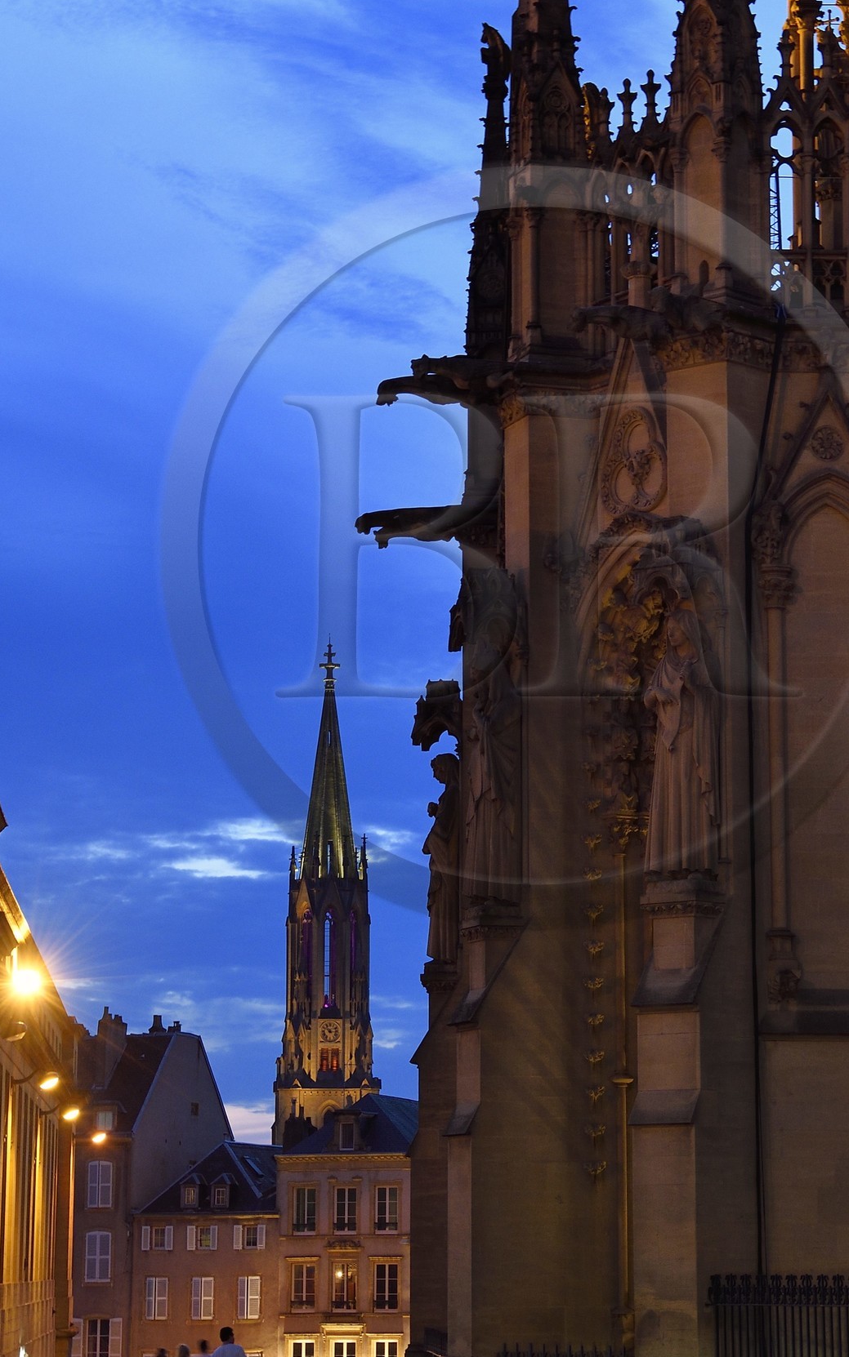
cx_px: 536
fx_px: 3812
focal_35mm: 103
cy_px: 547
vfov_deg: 20.2
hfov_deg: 12.7
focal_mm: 70
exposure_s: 1/8
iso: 800
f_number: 7.1
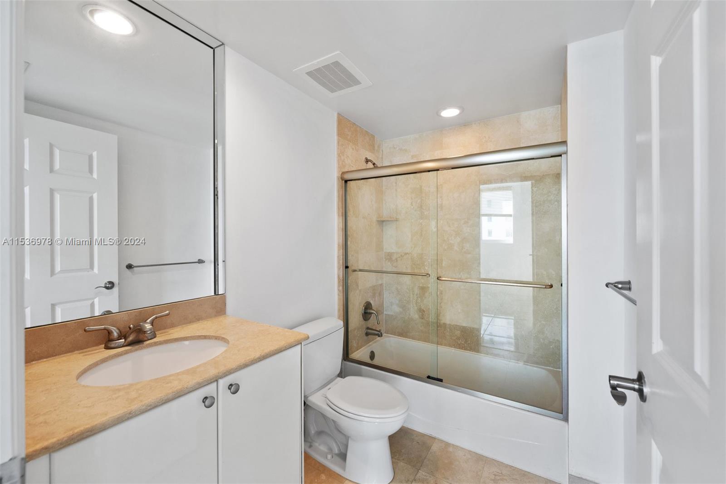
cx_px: 363
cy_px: 242
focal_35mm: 14
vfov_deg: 81.2
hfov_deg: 104.3
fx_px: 282
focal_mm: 14
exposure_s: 1/5
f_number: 7.1
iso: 250
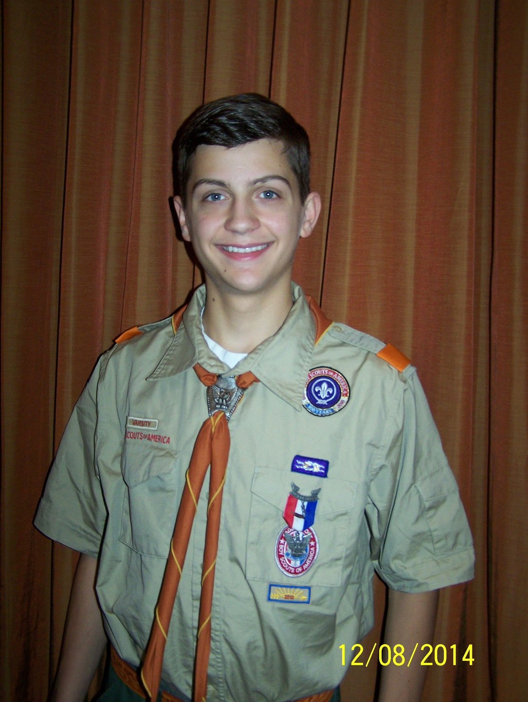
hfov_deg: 37.8
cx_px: 264
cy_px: 351
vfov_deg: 48.9
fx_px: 772
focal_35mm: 38
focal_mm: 6.3
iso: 160
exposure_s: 1/60
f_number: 2.8
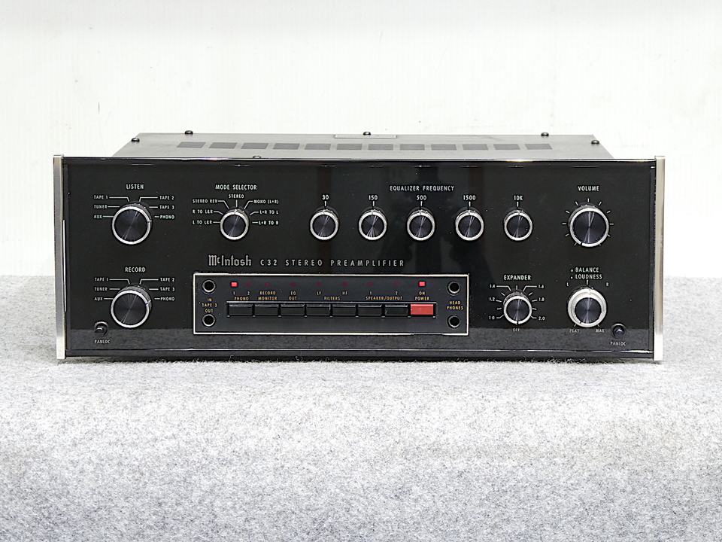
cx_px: 361
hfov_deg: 17.1
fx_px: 2399
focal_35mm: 115
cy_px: 271
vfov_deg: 12.9
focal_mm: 20.6
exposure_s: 1/4
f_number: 5.1
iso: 200
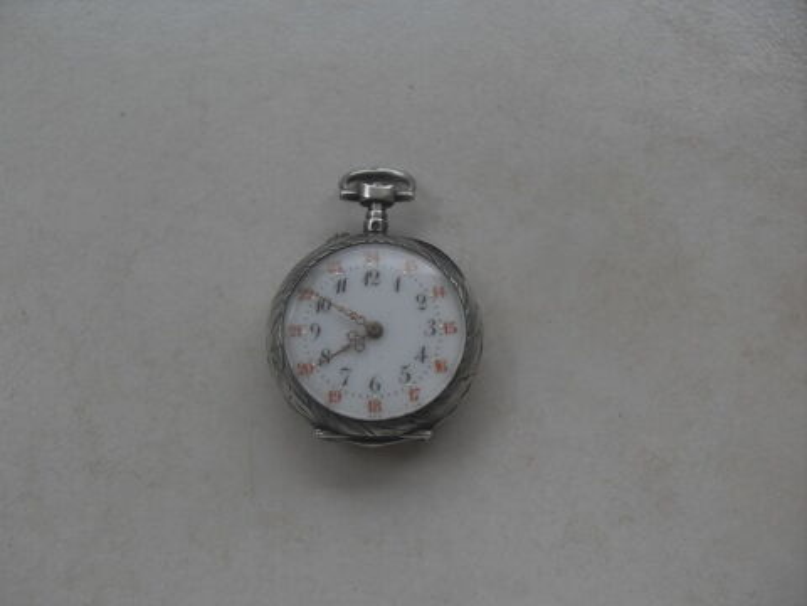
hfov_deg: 50.1
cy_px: 303
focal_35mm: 37
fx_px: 863
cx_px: 404
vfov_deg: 38.7
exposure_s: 1/250
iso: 80
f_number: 2.8
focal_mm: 6.3
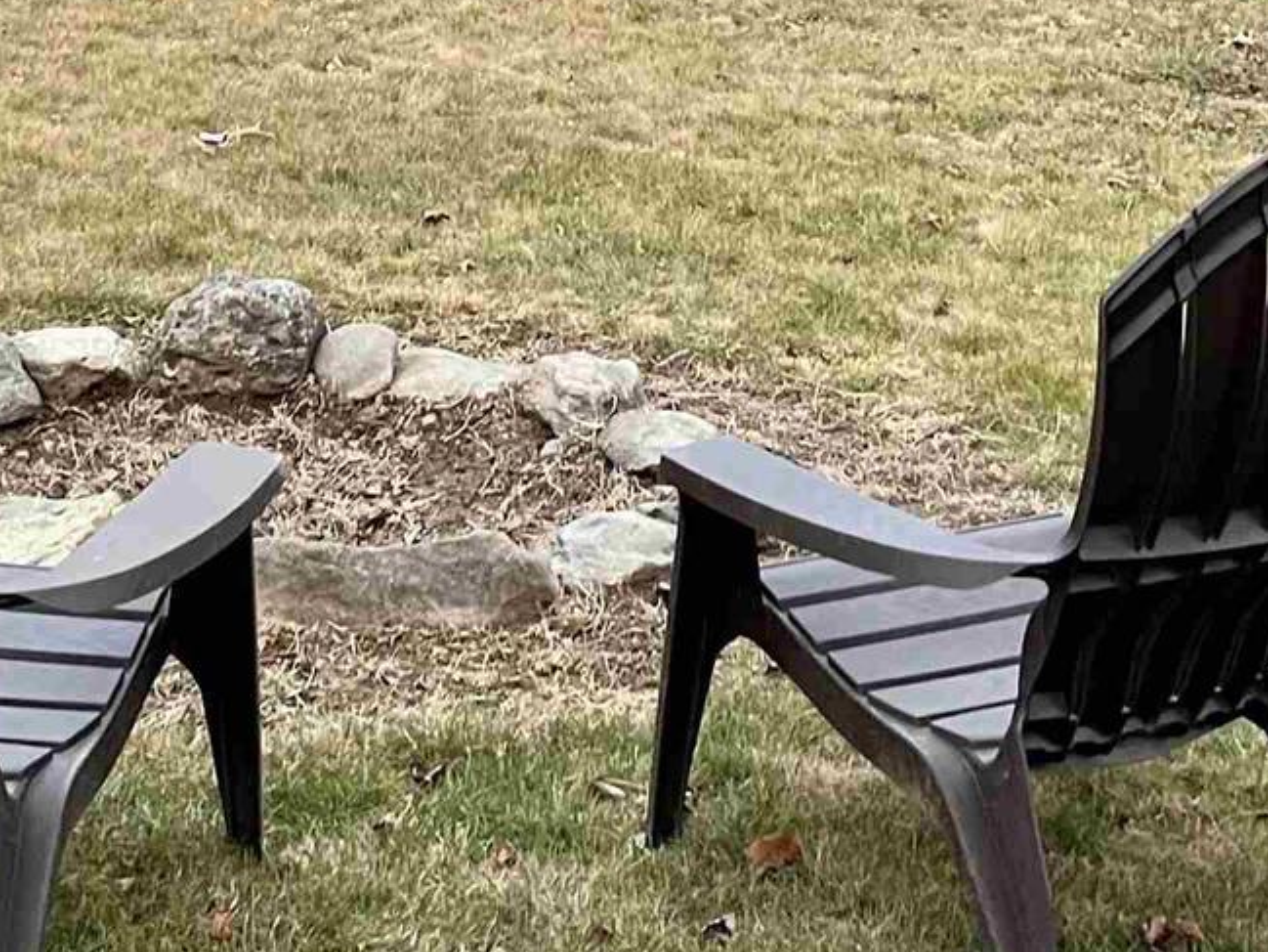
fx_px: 3004
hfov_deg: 23.6
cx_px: 358
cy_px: -184
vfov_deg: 17.2
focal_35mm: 82
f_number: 1.6
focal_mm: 5.1
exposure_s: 1/84
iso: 125
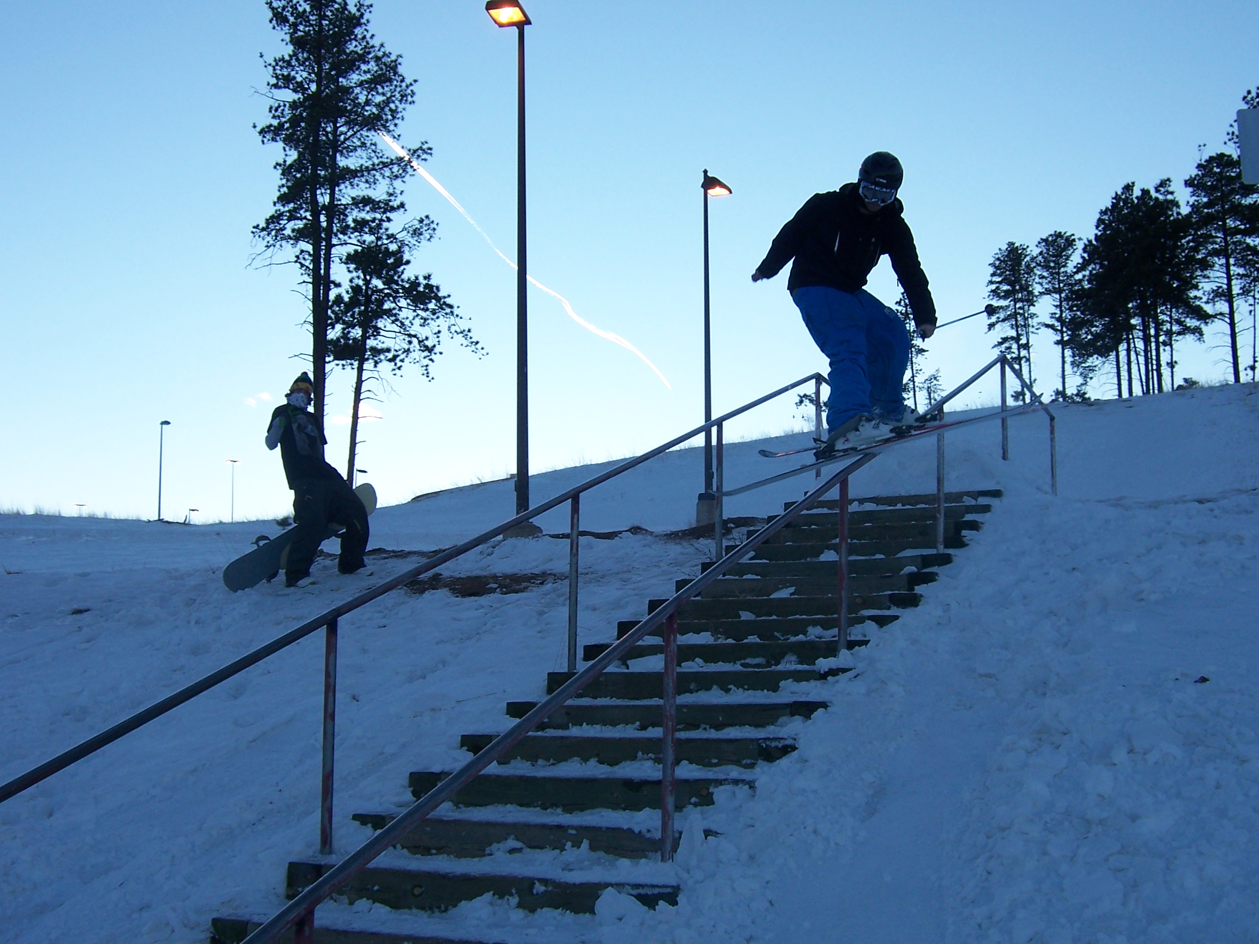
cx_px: 630
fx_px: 1455
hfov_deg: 46.8
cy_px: 472
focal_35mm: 40
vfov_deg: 36.0
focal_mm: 6.7
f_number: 4
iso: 80
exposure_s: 1/180
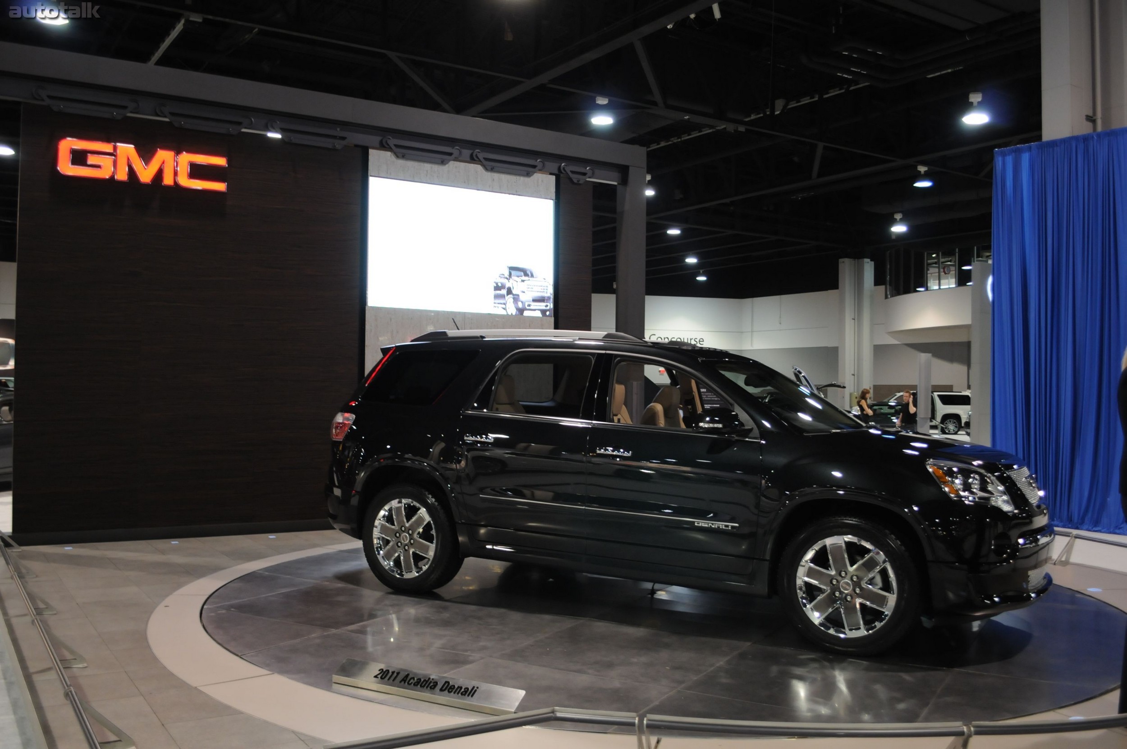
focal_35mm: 33
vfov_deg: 39.9
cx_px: 564
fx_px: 1032
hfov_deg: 57.3
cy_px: 374
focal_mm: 22
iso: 800
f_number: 3.8
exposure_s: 1/50
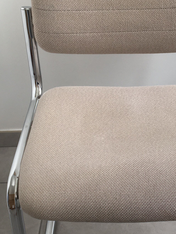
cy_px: 103
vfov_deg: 28.1
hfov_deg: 21.2
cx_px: 122
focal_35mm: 69
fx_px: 468
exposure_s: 1/50
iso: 25
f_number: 2.2
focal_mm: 4.15
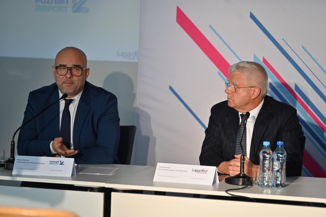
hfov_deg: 15.2
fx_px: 1222
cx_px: 163
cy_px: 108
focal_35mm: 135
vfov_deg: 10.2
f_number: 2.8
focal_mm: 135
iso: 560
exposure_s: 1/200
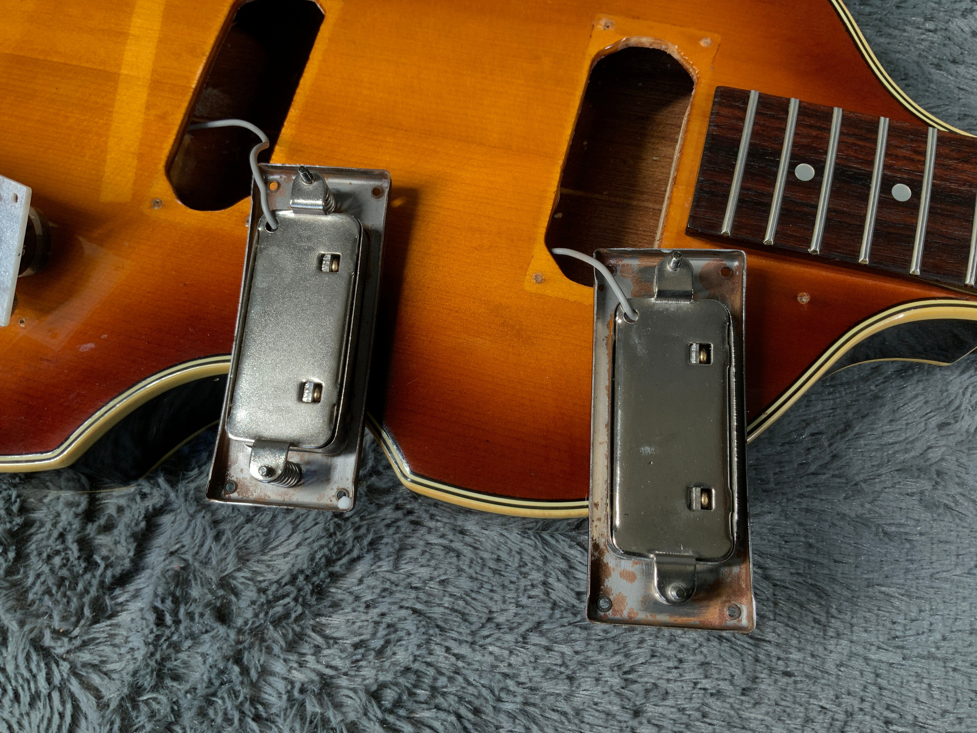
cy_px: 366
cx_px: 488
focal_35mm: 29
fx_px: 818
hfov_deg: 61.7
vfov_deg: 48.2
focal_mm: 3
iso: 32
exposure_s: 1/60
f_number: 1.8
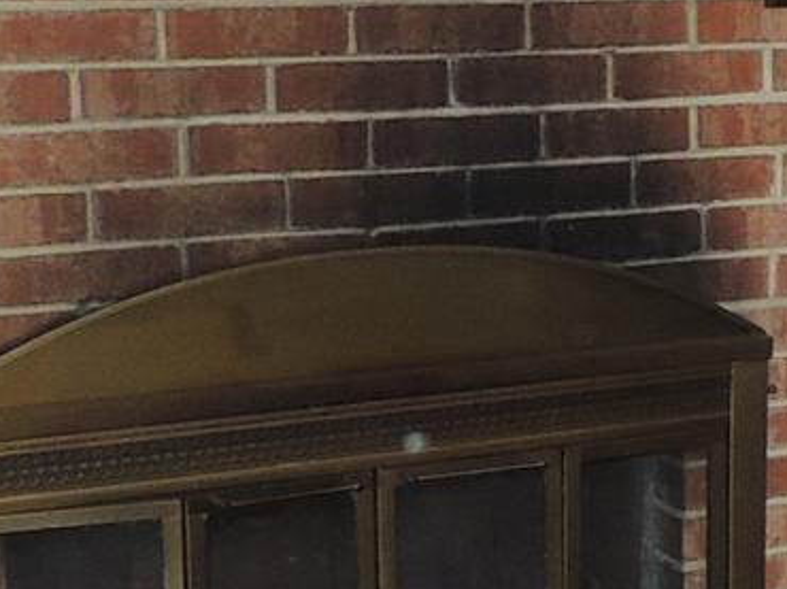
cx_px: 1685
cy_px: 404
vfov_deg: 11.1
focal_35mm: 133
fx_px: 3022
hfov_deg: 12.6
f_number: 3
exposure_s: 1/30
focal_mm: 4.3
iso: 200
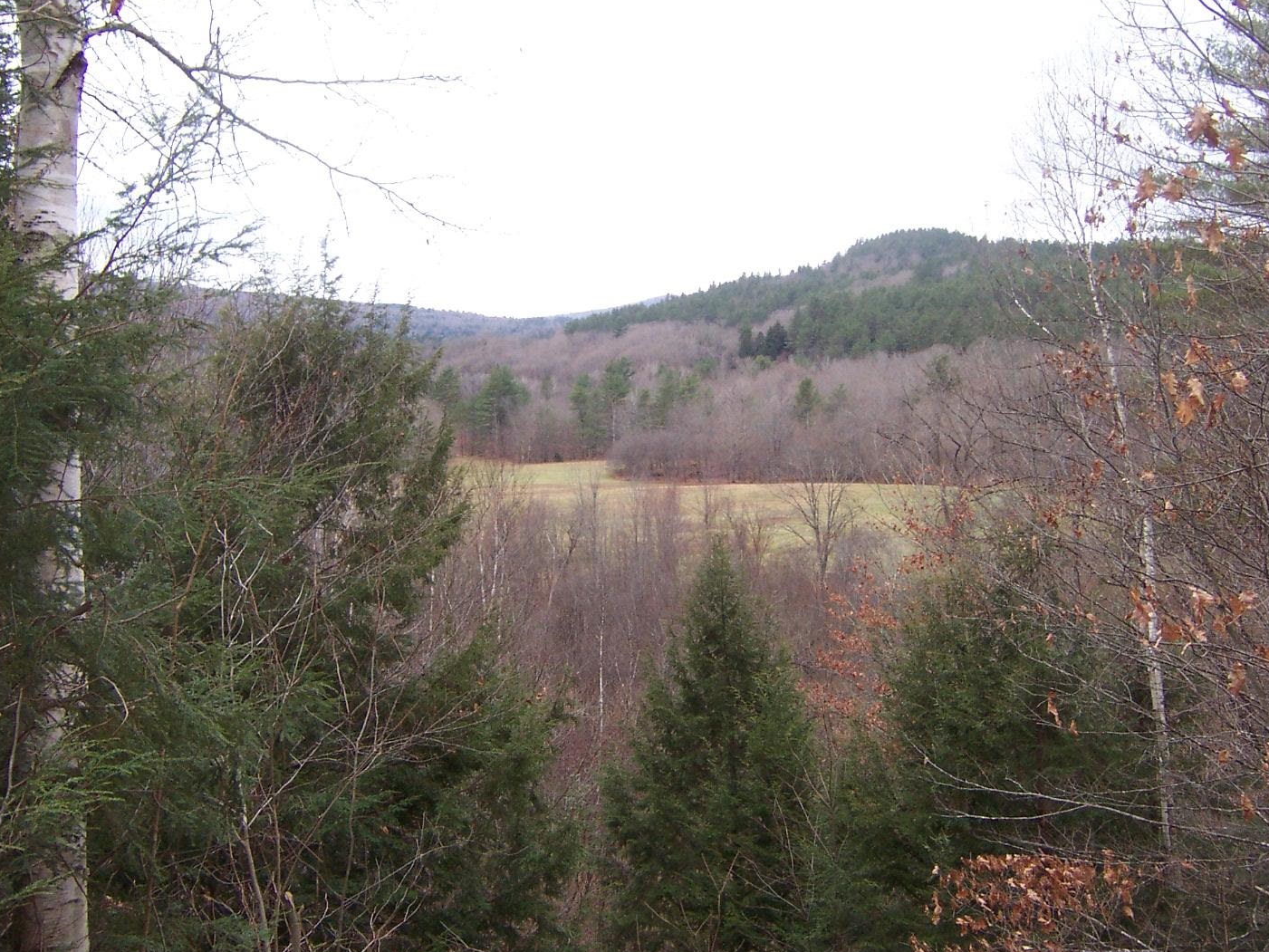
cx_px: 676
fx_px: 1430
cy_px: 424
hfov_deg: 47.8
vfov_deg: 36.8
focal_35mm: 39
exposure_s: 1/60
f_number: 2.8
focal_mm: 5.5
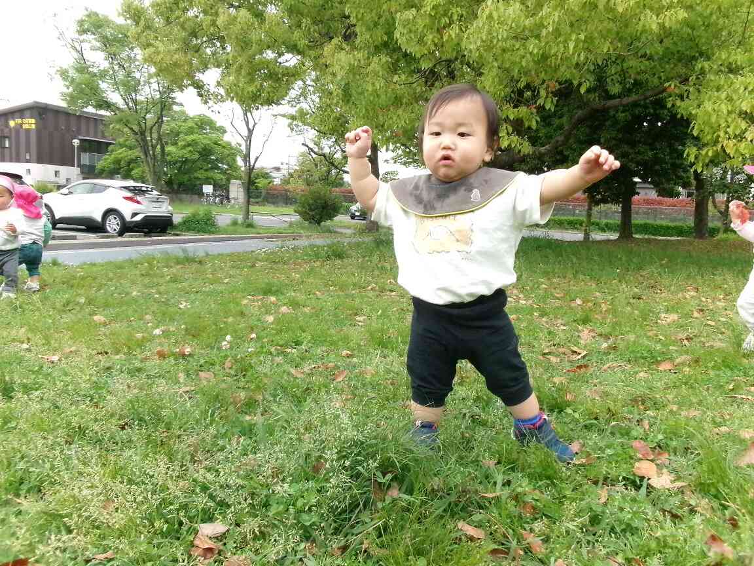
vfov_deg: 49.7
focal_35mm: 28
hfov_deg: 63.4
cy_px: 283
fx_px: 610
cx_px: 377
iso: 800
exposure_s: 1/220
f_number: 10.8
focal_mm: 5.1
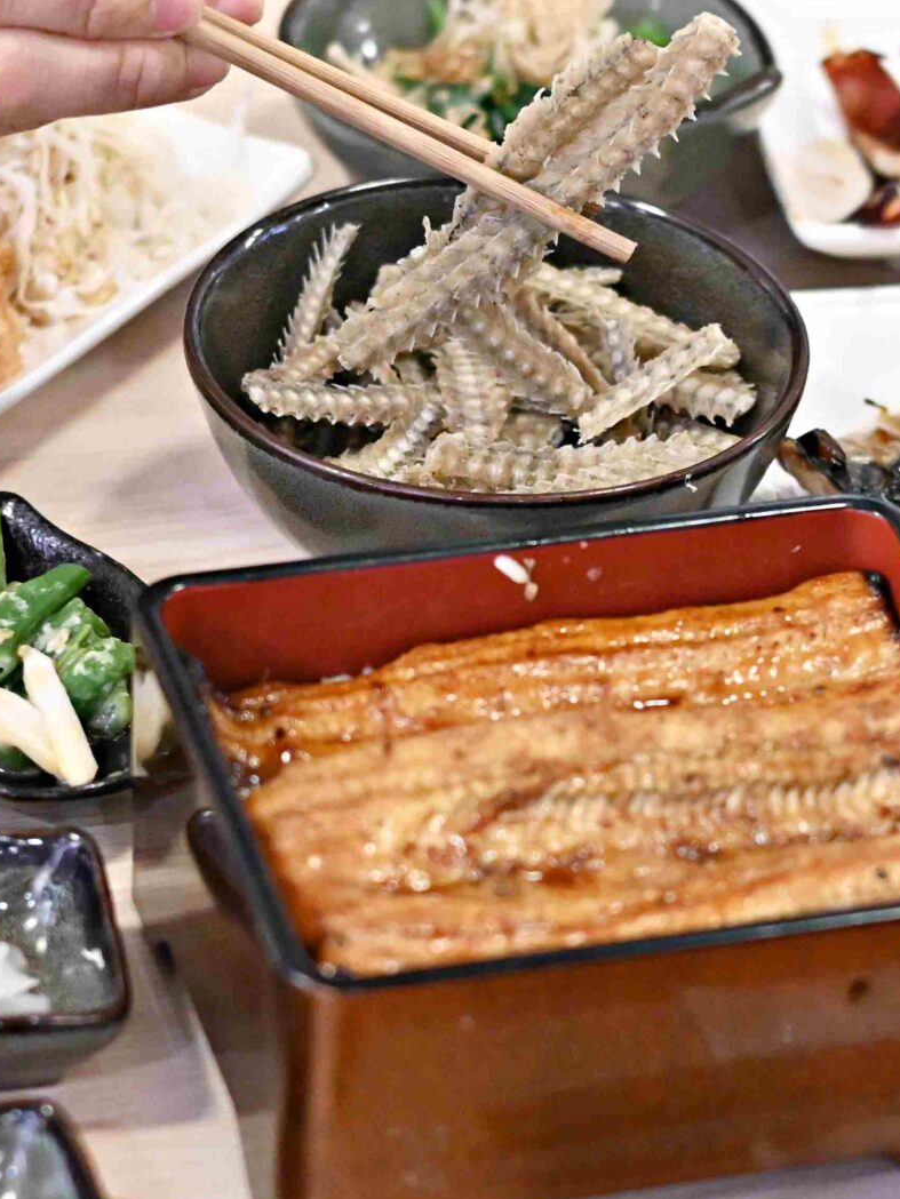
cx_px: 515
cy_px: 572
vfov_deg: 11.2
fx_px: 6100
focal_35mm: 176
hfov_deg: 8.4
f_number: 2.2
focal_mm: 50
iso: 2800
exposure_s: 1/200
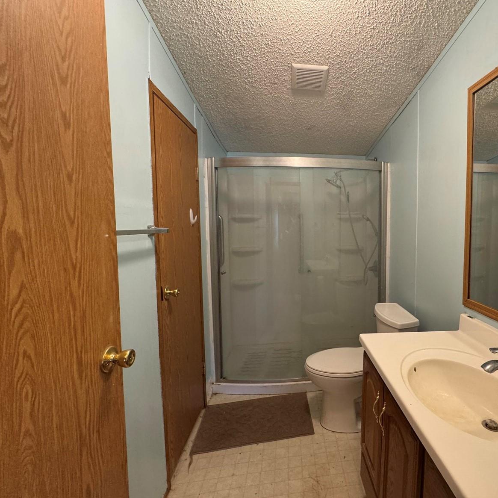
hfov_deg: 81.4
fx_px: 277
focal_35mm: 17
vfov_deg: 83.9
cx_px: 329
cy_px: 242
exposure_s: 1/60
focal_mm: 2.22
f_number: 2.2
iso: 400
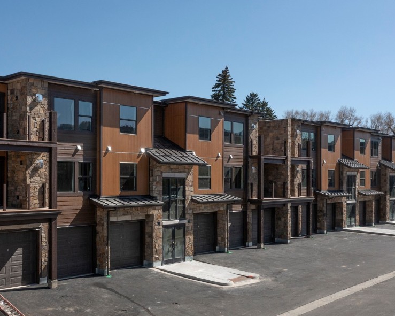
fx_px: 479
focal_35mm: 41
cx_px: 150
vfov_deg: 36.4
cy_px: 180
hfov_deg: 44.5
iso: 100
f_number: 5.6
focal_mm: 10.26
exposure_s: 1/800
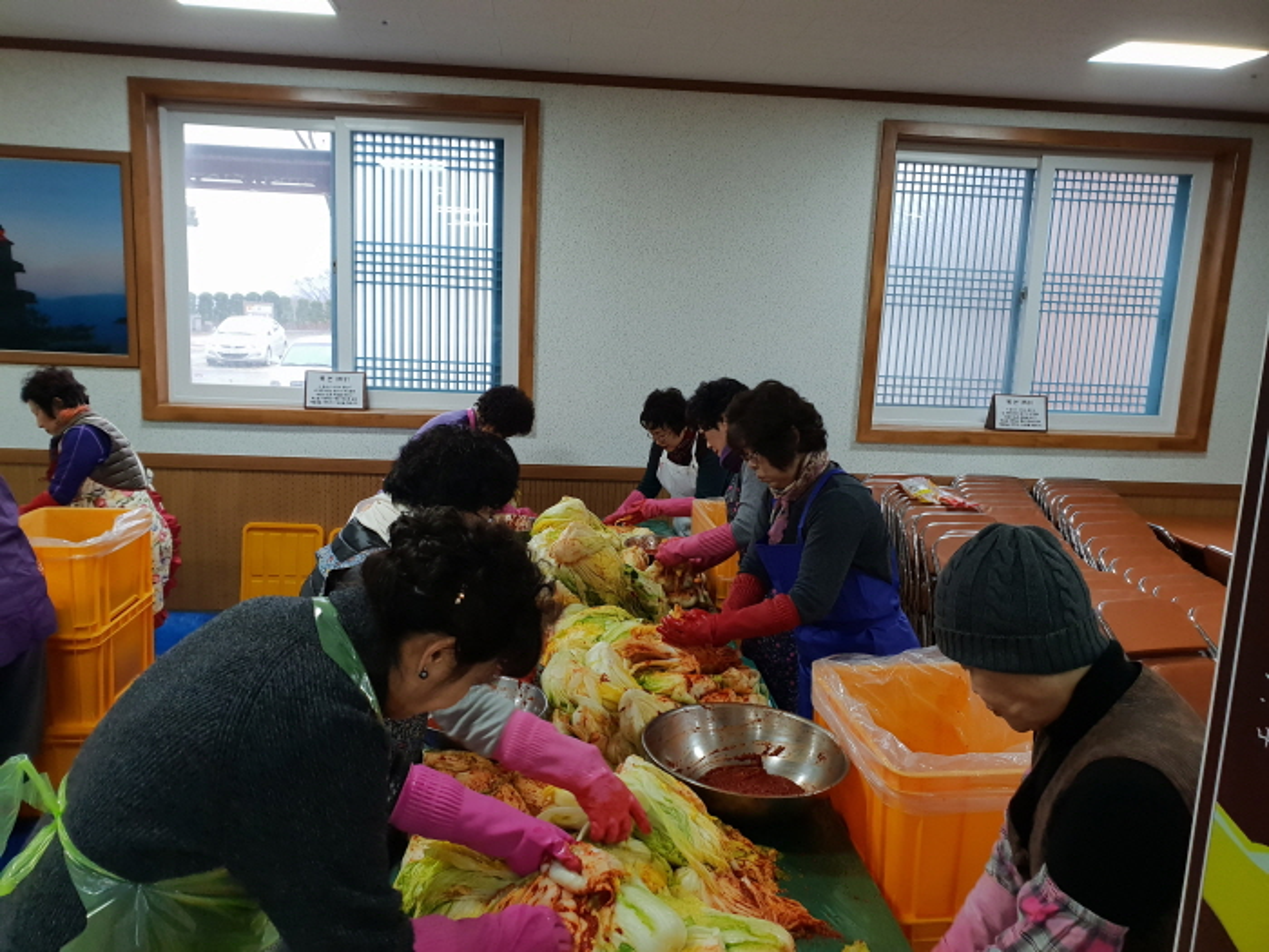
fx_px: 953
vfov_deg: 53.1
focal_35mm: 26
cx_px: 634
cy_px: 476
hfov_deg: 67.3
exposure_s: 1/60
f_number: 2.4
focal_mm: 4.3
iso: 200
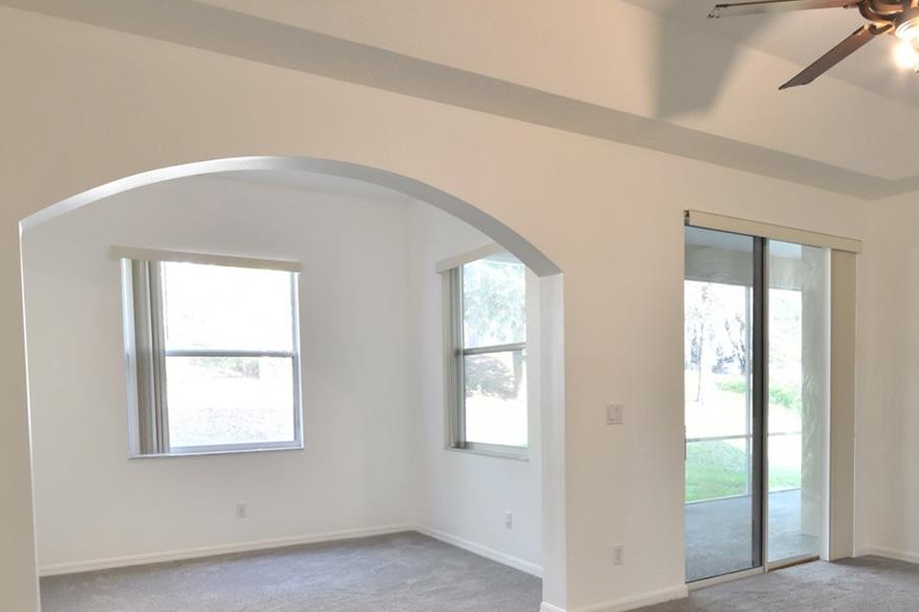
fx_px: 689
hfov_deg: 67.1
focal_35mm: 27
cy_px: 430
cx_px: 524
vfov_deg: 46.8
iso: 900
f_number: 10
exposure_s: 1/15
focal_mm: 10
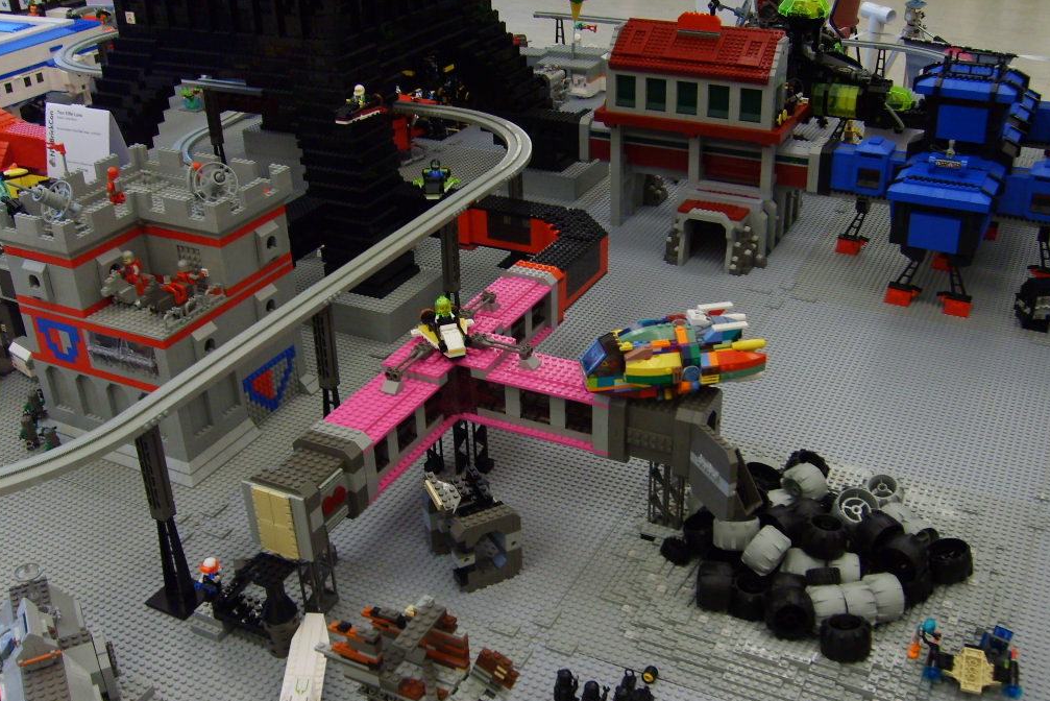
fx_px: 1079
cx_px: 528
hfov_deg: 51.9
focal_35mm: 37
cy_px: 400
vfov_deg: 35.9
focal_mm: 5.8
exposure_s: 1/30
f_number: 2.8
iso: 100
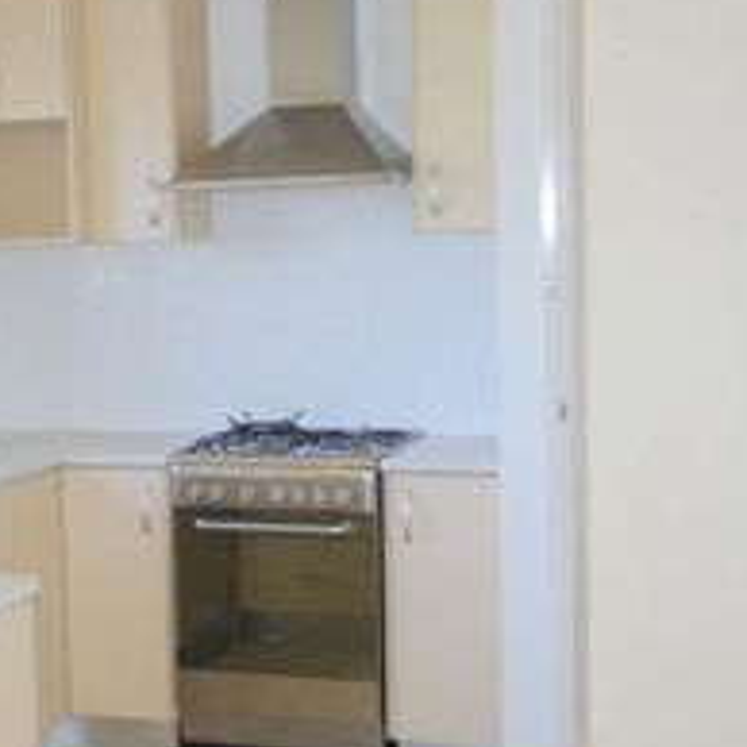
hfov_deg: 24.7
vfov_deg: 25.4
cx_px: 85
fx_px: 1660
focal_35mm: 68
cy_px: 391
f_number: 4
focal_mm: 22
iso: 200
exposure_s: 1/80
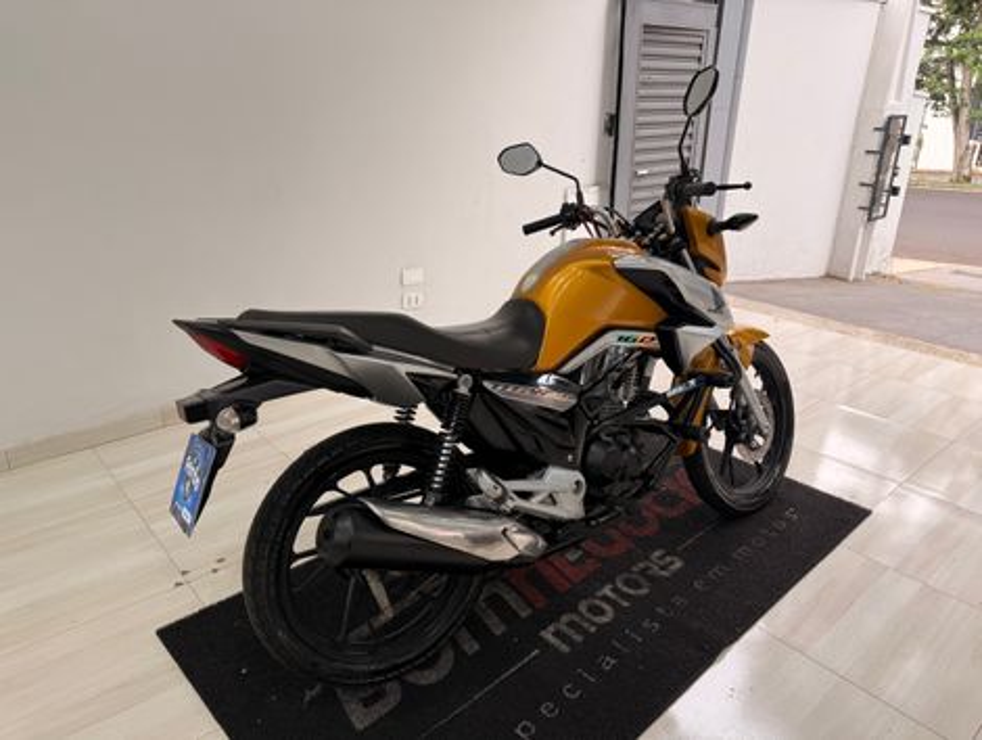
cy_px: 370
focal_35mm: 24
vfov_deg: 56.9
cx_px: 491
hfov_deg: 71.5
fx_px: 682
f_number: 1.78
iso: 100
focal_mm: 6.76
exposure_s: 1/120
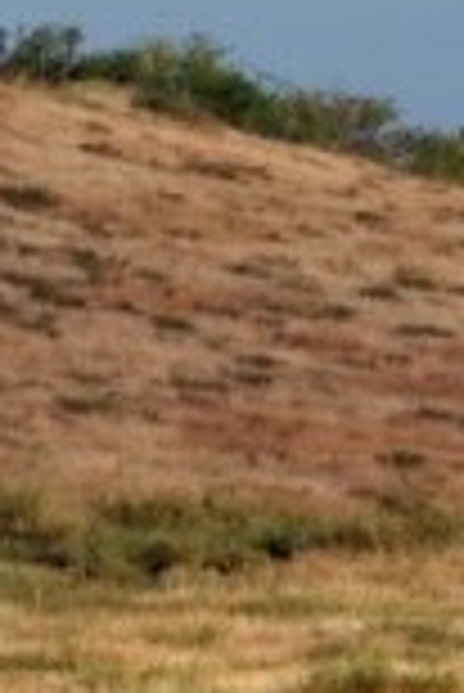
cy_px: -378
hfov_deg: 0.9
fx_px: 29974
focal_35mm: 1554
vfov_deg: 1.3
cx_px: 1635
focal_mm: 200
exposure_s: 1/500
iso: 800
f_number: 8
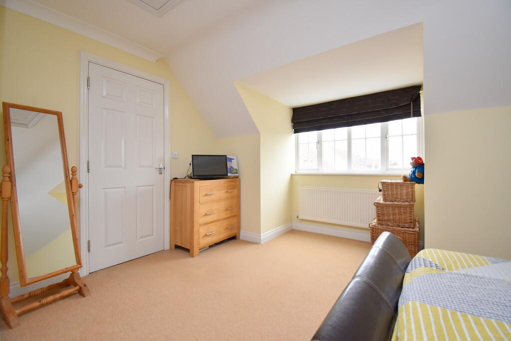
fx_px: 213
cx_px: 256
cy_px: 170
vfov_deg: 77.3
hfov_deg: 100.4
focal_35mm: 15
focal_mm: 10
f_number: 5
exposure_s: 1/200
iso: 640
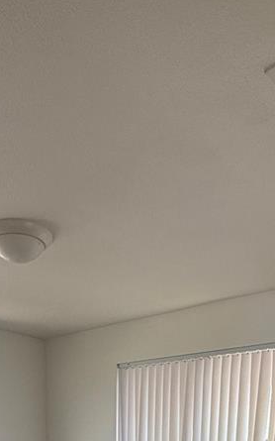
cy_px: 568
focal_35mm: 40
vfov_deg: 35.0
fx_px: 480
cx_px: 119
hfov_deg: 31.9
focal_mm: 2.22
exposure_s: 1/184
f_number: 2.2
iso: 64
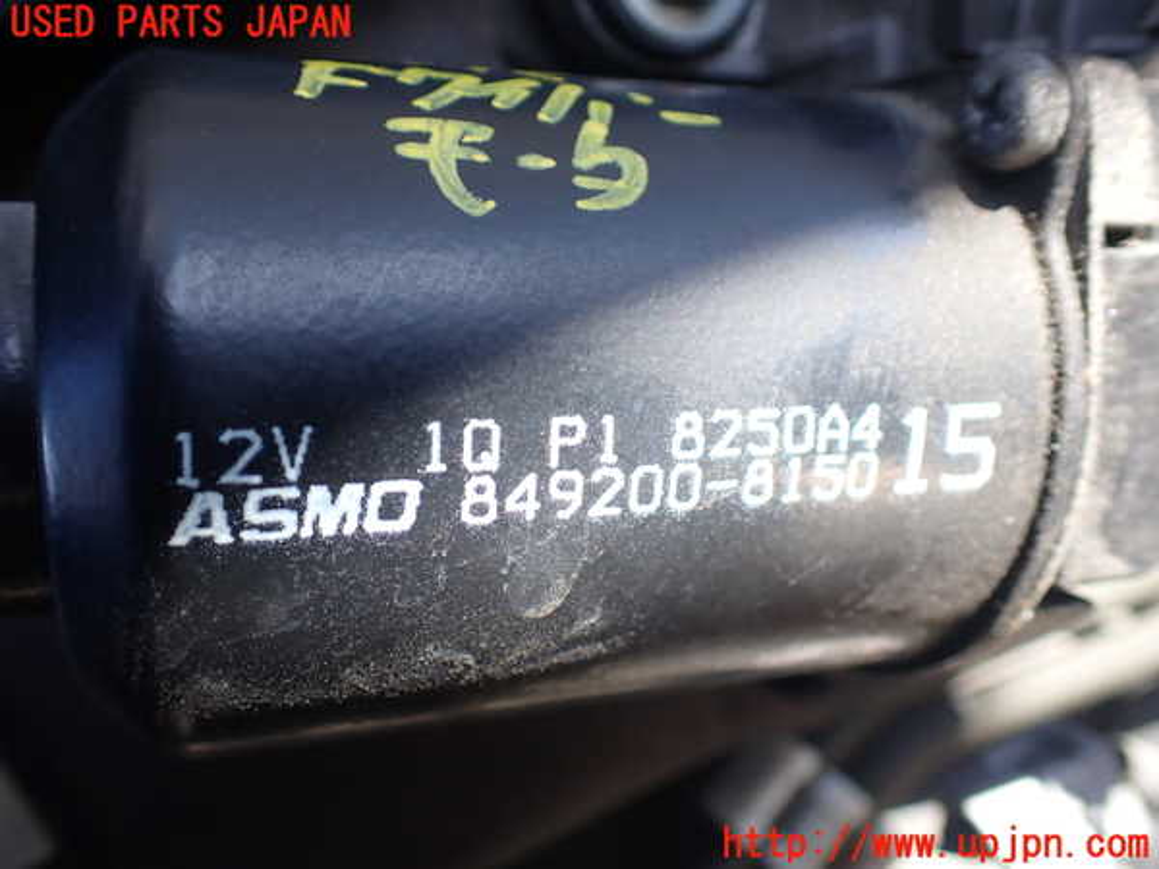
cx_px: 580
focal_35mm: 30
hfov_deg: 60.0
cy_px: 434
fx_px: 1004
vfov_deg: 46.8
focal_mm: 5.4
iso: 100
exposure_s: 1/200
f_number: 2.3
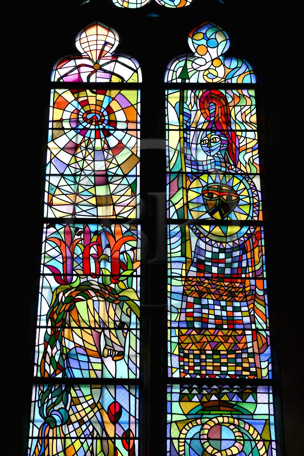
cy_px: 228
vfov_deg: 28.8
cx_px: 152
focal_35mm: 70
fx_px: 887
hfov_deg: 19.4
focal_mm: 70
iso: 400
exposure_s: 1/50
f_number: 9
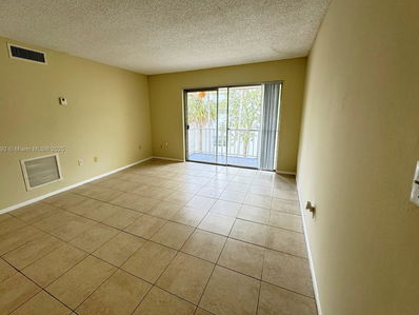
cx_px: 199
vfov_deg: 81.7
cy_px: 150
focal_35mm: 15
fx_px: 182
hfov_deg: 98.1
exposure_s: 1/120
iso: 200
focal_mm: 2.22
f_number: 2.2
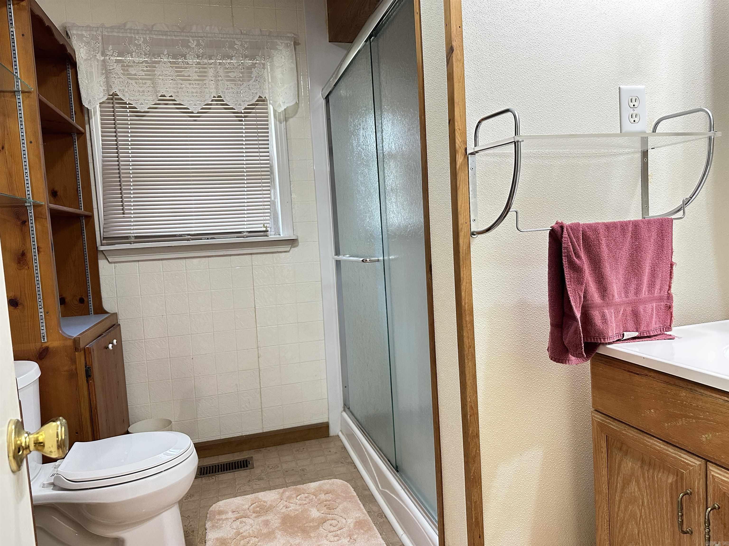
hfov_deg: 71.6
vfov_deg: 56.8
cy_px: 273
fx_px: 505
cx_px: 364
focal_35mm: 24
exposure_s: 1/60
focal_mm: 6.86
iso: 320
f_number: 1.78
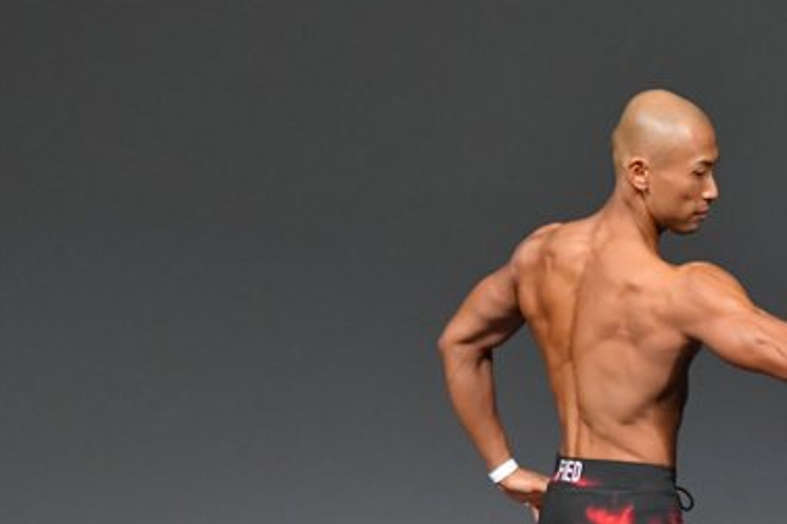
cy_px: 530
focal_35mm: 709
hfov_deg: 2.9
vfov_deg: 1.9
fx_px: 15492
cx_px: 661
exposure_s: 1/400
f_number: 5.6
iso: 4000
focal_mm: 230
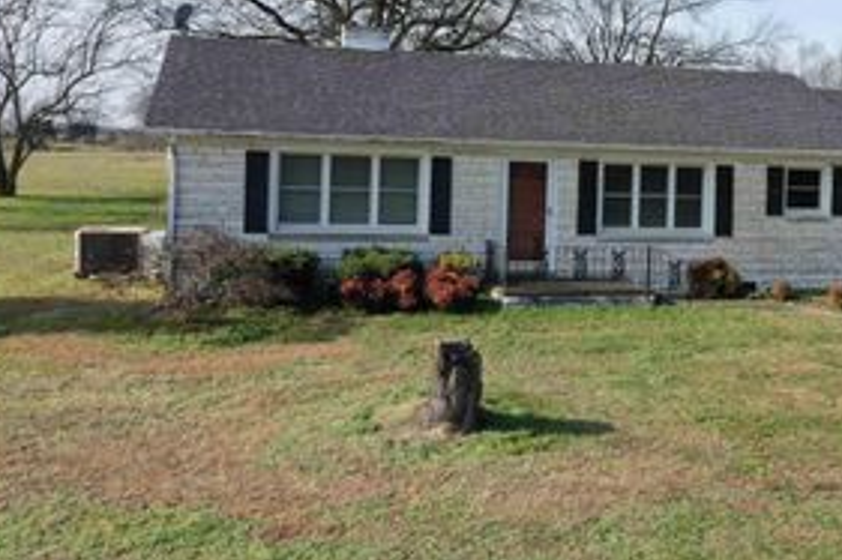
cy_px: 181
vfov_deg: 30.9
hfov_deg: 44.3
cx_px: 604
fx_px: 1005
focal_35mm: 43
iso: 100
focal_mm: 10.26
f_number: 8
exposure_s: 1/200
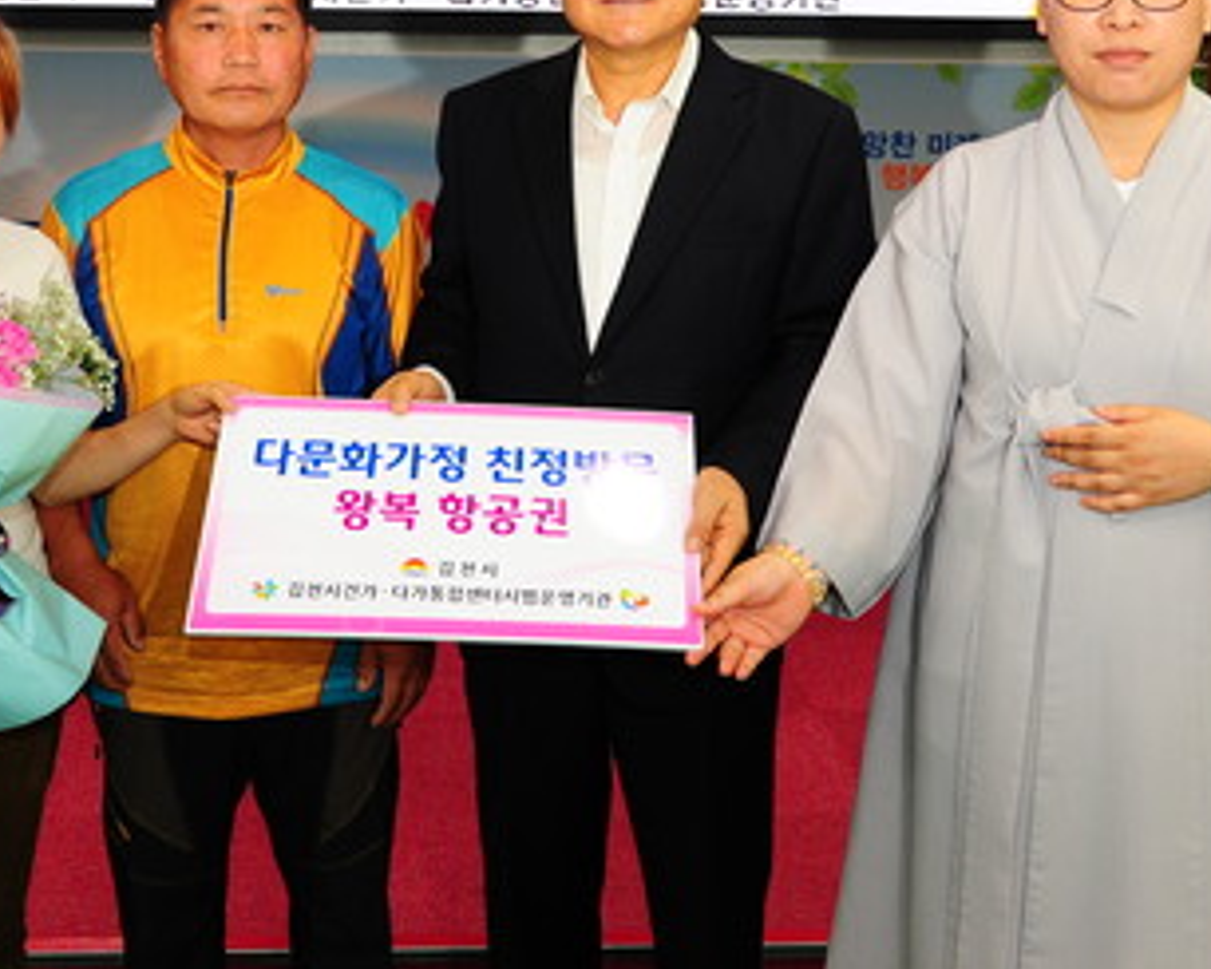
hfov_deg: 32.9
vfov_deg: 26.2
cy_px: 188
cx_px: 495
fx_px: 2044
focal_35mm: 57
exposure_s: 1/125
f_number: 3.5
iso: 1000
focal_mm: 31
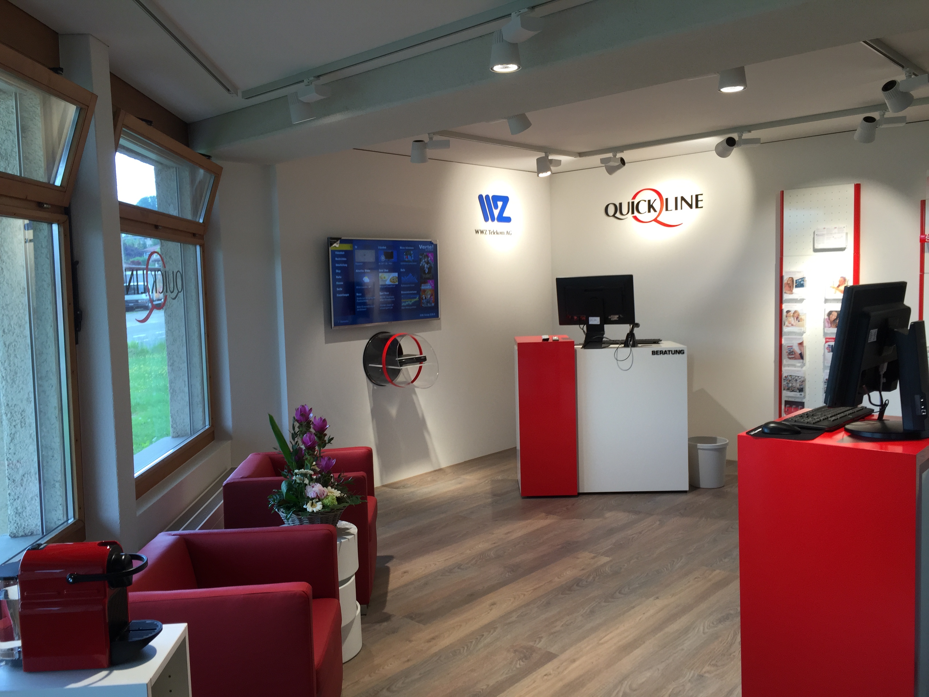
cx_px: 464
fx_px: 778
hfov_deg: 61.7
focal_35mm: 29
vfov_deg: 48.2
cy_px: 348
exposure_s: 1/100
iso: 40
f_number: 2.2
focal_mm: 4.15
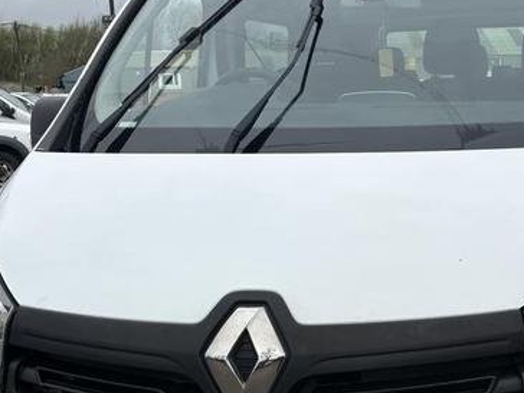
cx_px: 413
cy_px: 304
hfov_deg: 29.6
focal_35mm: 64
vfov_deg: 22.7
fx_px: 969
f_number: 1.6
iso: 50
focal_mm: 5.96
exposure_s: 1/1848
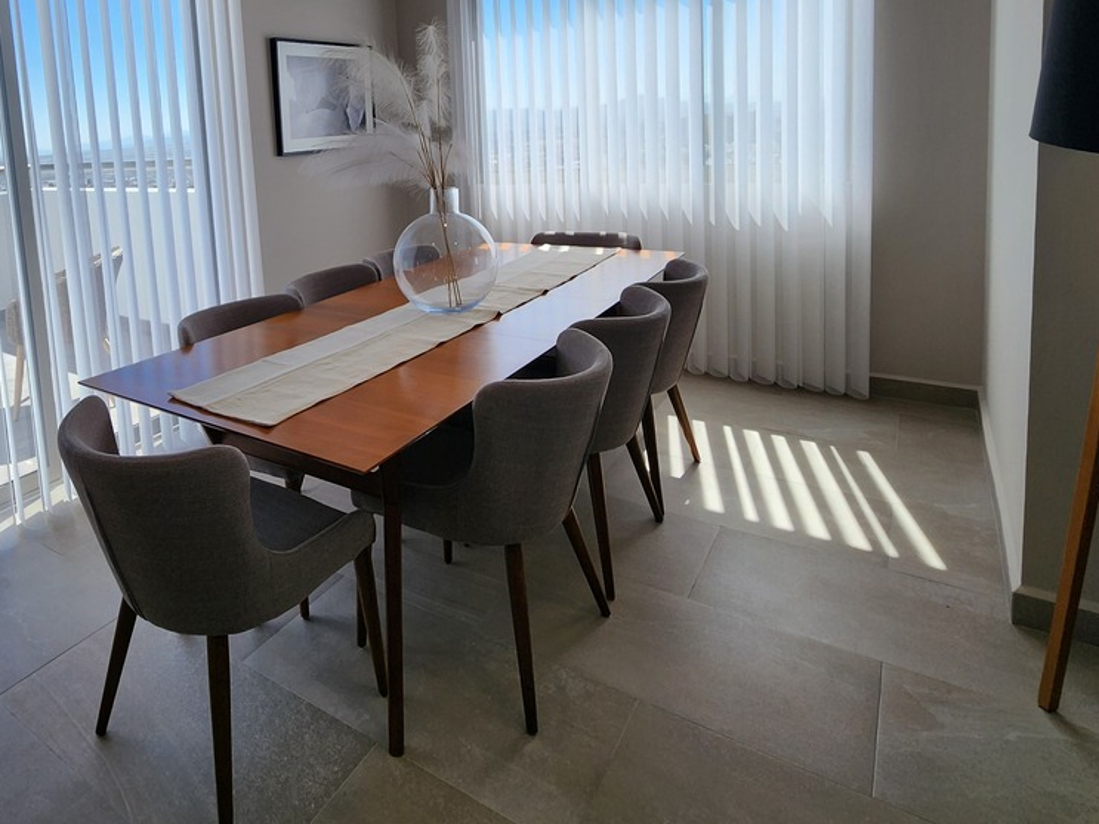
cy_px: 212
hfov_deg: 76.2
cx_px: 356
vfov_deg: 60.2
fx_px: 667
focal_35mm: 21
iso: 50
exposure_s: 1/728
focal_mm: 2.2
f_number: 2.2
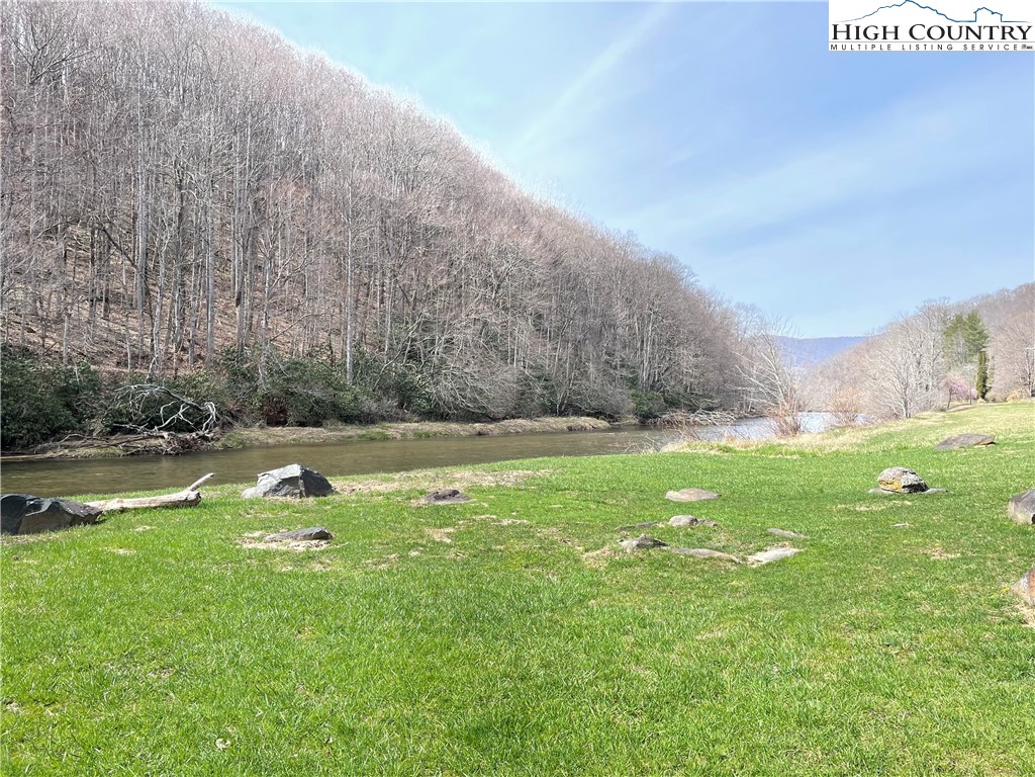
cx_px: 518
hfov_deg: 67.3
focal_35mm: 26
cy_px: 388
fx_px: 777
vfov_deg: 53.1
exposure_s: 1/1006
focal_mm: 4.2
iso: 32
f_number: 1.6
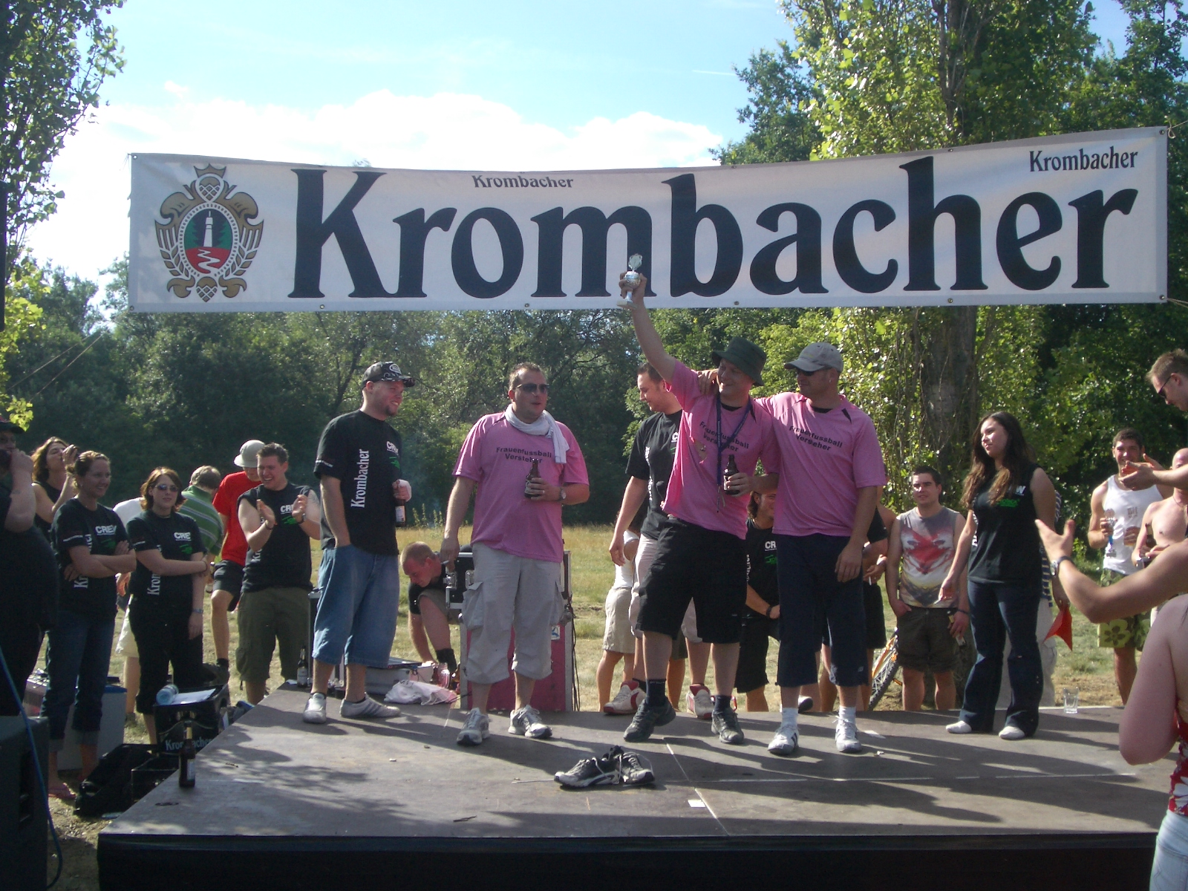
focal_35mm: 41
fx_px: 1407
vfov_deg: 35.1
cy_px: 446
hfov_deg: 45.8
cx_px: 594
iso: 50
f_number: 4.6
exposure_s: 1/250
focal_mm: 6.8
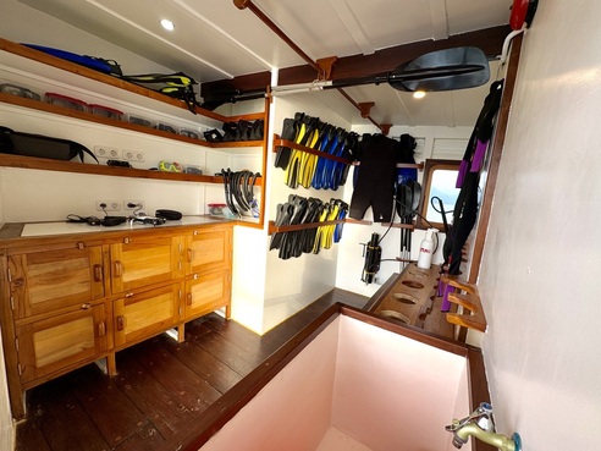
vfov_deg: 85.7
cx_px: 300
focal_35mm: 14
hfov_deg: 102.1
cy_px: 226
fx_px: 243
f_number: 2.2
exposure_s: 1/100
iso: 40
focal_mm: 2.22
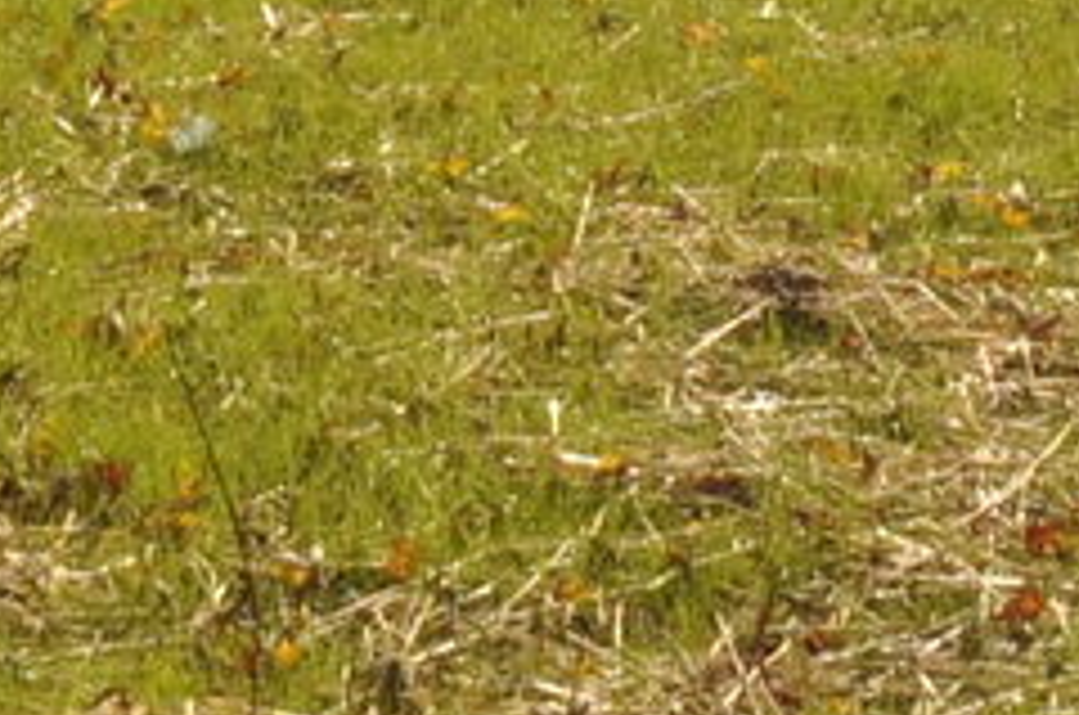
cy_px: -1255
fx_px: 7299
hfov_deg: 8.4
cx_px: 310
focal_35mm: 244
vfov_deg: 5.3
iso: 200
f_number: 10
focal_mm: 24
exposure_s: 1/400
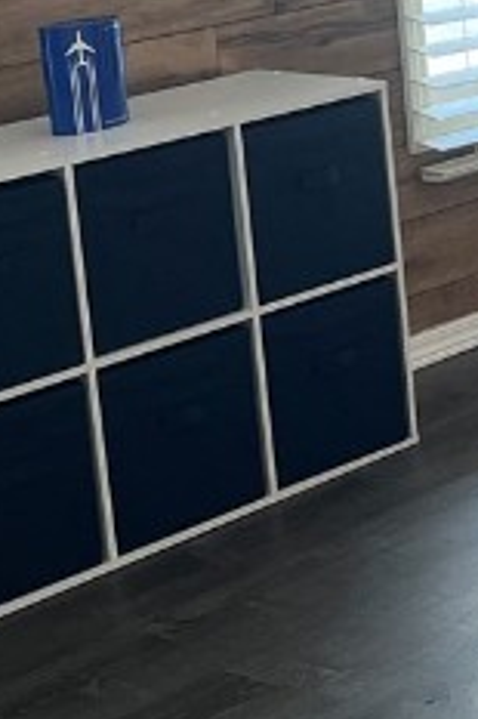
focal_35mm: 119
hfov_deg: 10.4
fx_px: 2373
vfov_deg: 17.0
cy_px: 96
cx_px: 1015
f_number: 1.6
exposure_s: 1/120
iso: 100
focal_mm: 5.1
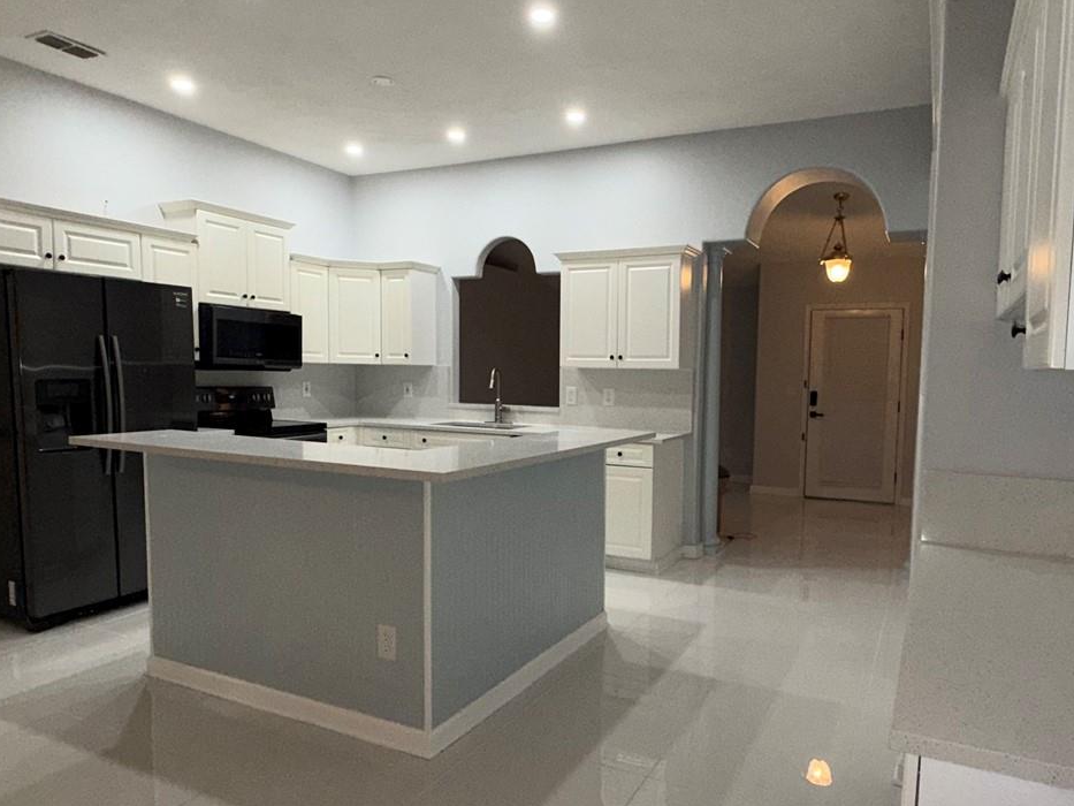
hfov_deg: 71.4
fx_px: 745
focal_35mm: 24
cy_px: 431
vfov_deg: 56.8
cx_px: 596
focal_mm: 2.22
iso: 80
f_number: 2.2
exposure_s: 1/69
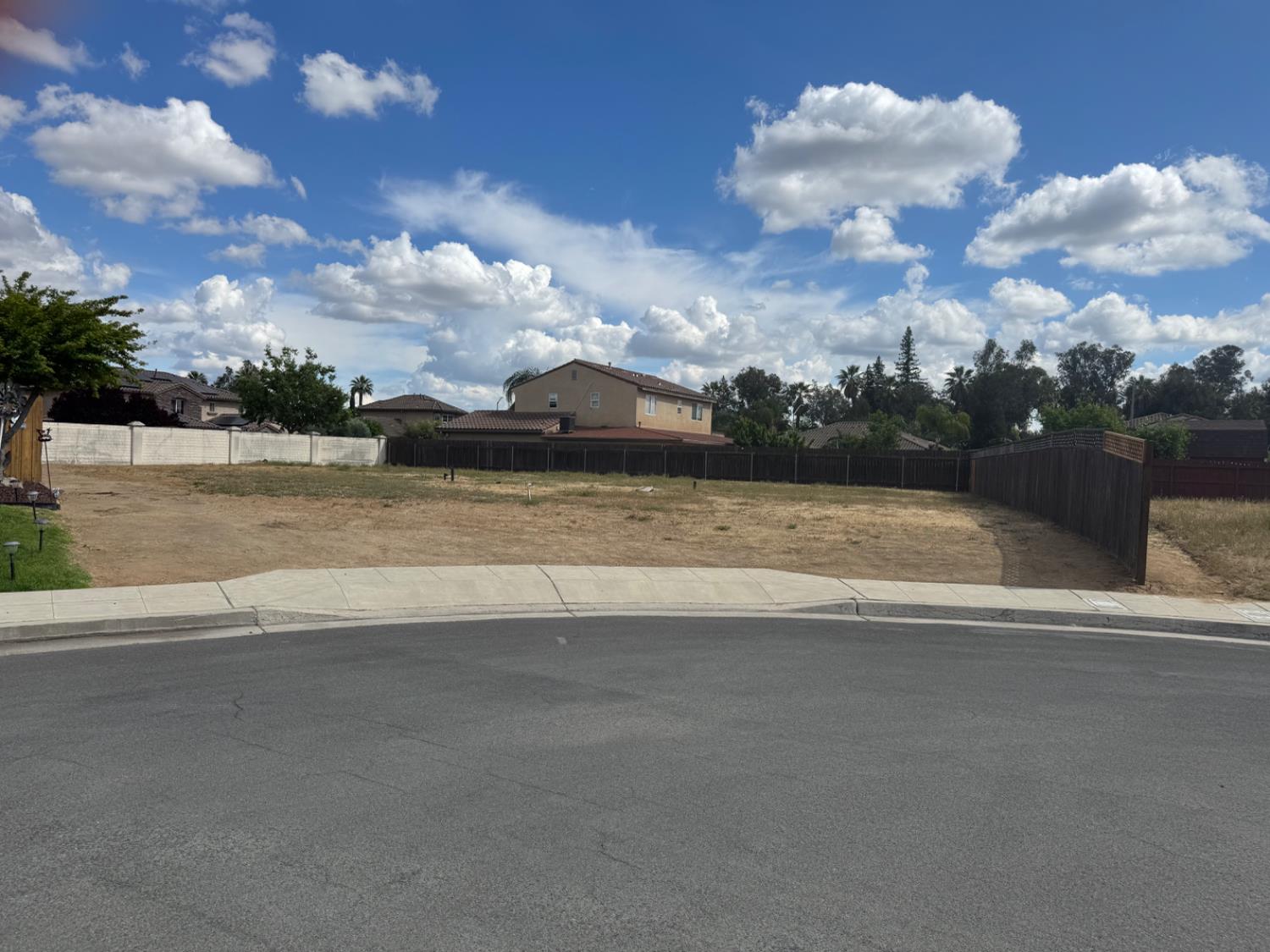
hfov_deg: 71.6
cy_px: 476
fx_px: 881
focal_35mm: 24
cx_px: 635
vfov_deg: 56.8
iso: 80
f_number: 1.78
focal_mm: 6.76
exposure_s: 1/7092
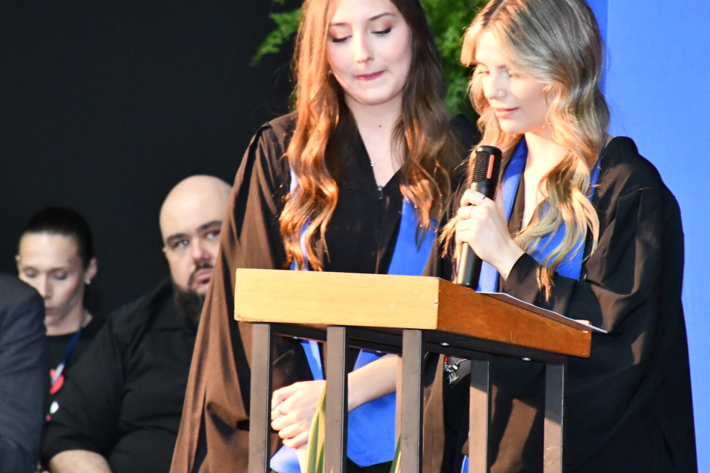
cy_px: 196
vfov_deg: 4.3
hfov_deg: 6.4
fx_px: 6330
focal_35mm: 321
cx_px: 370
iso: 5600
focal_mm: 140
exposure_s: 1/60
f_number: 5.6
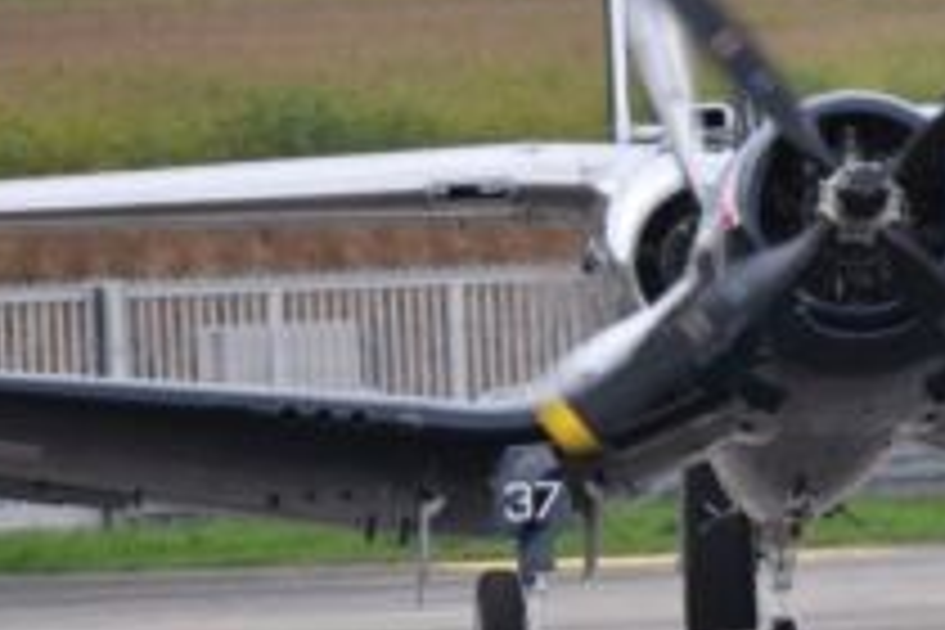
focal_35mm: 1602
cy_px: 256
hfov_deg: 1.3
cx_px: 936
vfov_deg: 0.9
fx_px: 42049
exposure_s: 1/500
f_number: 6.3
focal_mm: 450
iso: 320
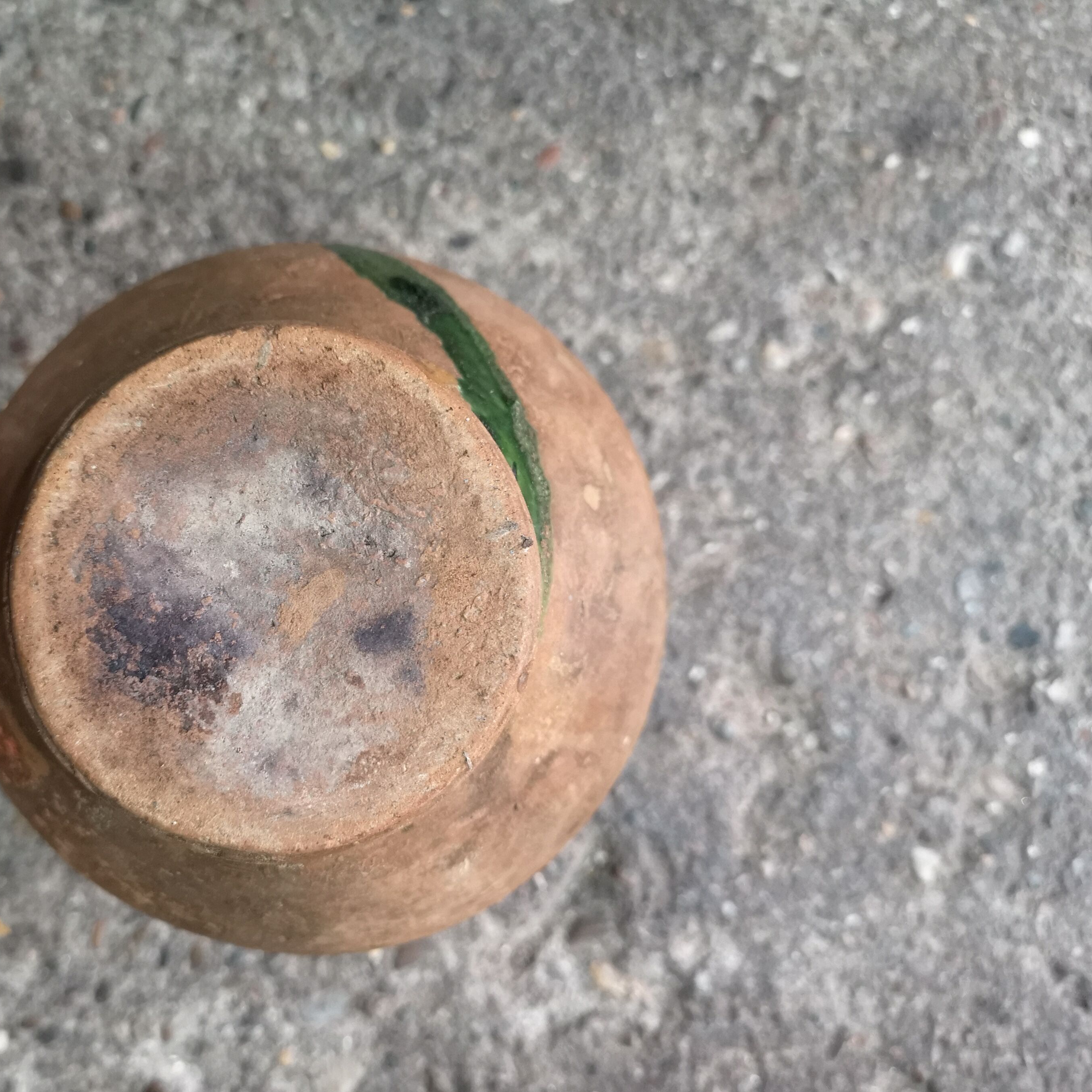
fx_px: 1142
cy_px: 548
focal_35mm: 32
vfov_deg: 51.1
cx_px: 386
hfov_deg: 50.4
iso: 320
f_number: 1.8
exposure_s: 1/25
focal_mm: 3.95
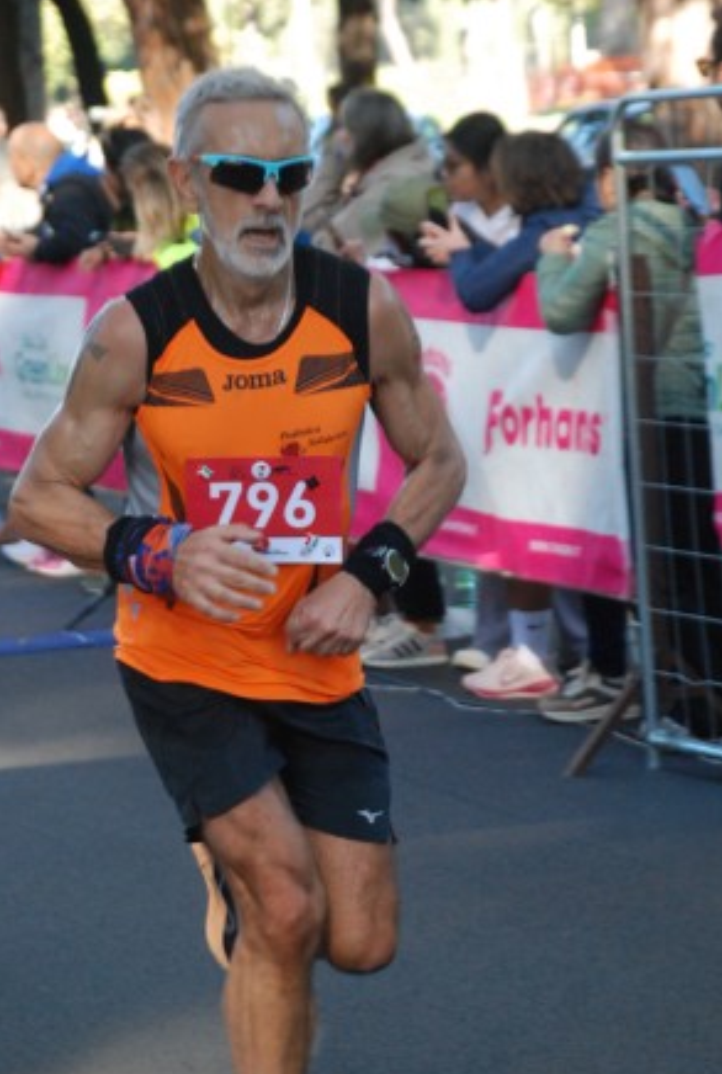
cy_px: 520
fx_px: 4628
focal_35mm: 155
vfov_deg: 13.2
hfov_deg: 8.9
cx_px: 373
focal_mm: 75
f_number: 5.6
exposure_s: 1/200
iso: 1000
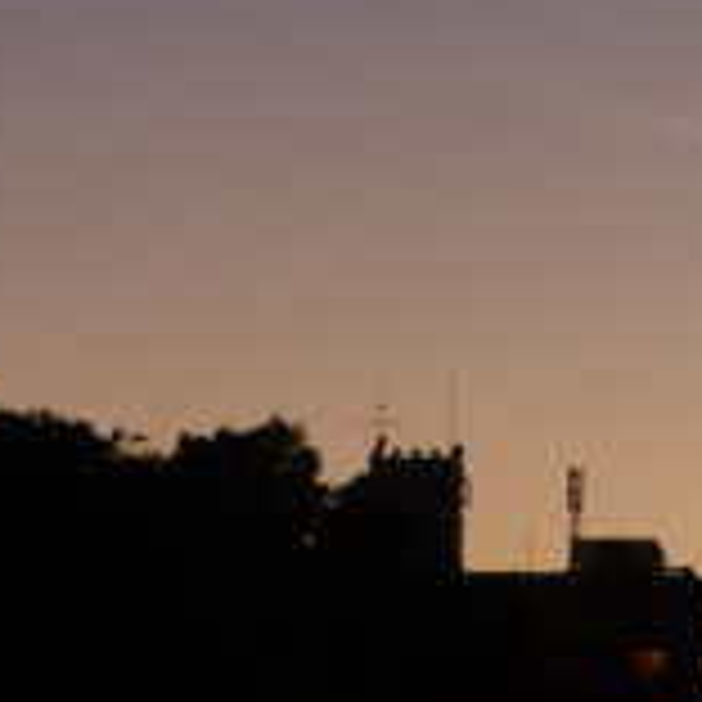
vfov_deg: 10.1
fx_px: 3969
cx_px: 1066
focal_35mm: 173
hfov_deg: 9.8
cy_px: 446
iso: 100
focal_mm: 9
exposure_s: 1/10
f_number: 4.4
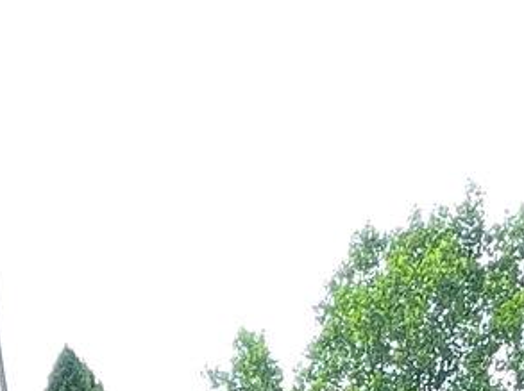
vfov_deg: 11.1
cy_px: 1143
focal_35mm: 91
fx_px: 1376
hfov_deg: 21.4
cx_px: 132
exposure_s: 1/202
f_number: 1.8
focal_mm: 1.57
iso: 32
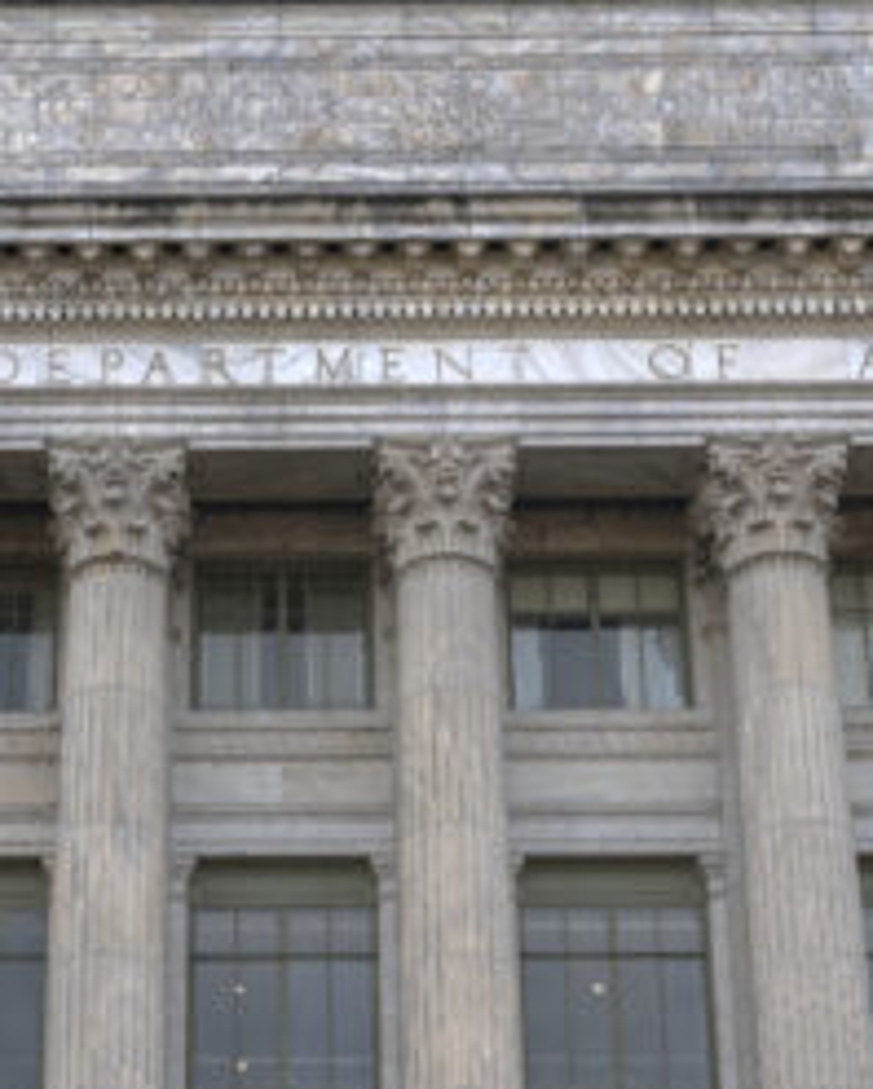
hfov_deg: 18.0
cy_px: 932
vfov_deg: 22.1
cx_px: 247
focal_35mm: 85
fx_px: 2742
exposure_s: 1/160
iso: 160
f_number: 6.3
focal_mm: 35
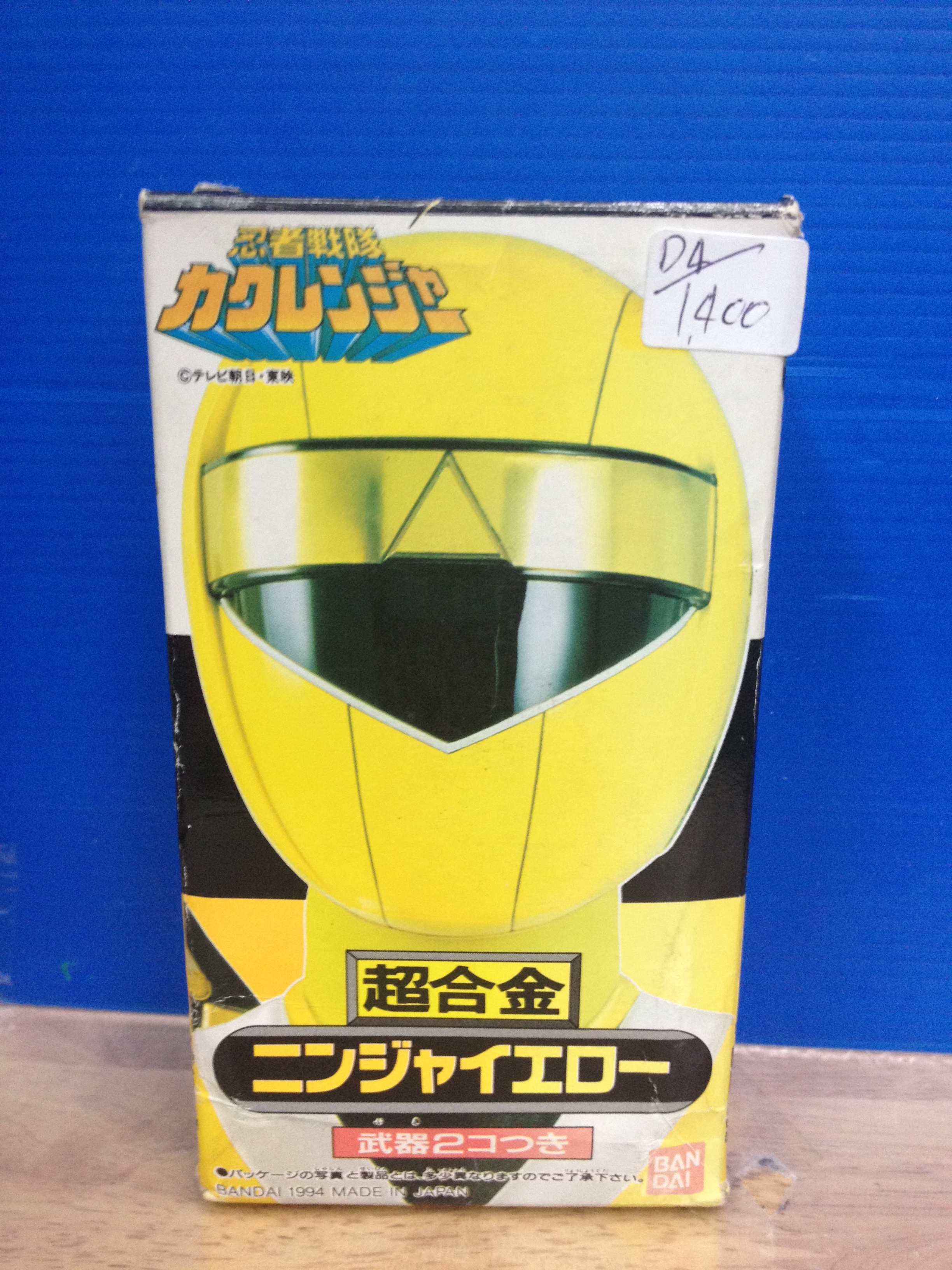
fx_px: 1283
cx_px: 476
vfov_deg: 52.6
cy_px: 635
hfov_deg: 40.7
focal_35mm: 35
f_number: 2.4
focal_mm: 4.28
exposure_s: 1/20
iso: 200
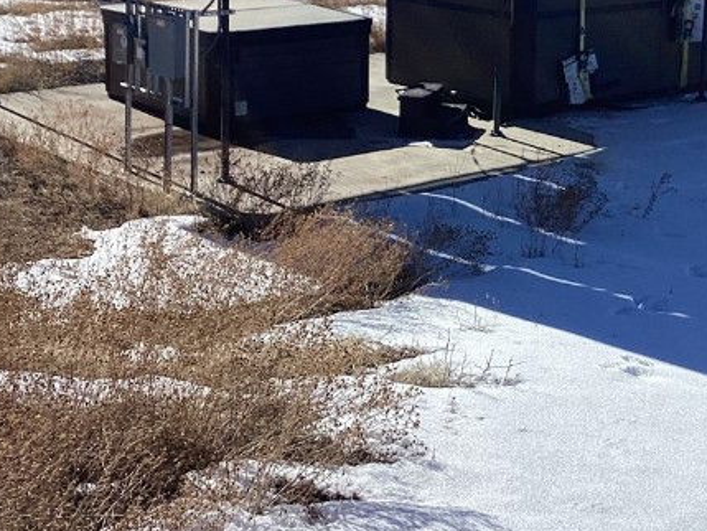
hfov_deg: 26.1
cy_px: 91
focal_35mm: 74
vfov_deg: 19.7
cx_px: 503
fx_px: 1512
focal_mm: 3.3
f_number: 2.4
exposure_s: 1/2262
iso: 25
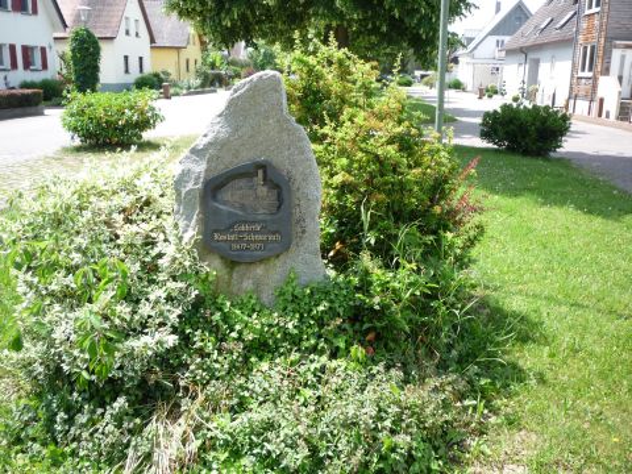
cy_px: 237
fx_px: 584
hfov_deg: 56.8
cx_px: 316
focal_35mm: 32
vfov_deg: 44.2
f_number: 4
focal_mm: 5.2
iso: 100
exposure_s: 1/200
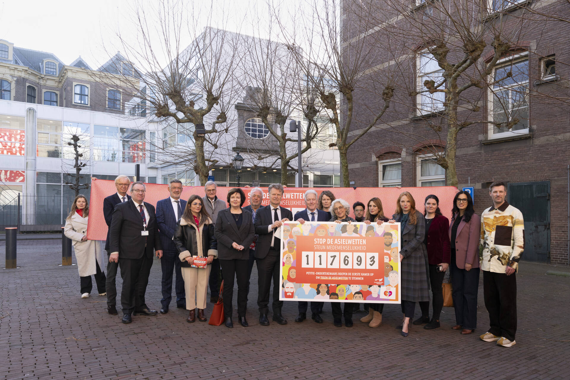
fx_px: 396
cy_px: 190
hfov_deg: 71.5
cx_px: 285
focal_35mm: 25
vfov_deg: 51.3
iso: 640
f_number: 8
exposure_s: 1/250
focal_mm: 25
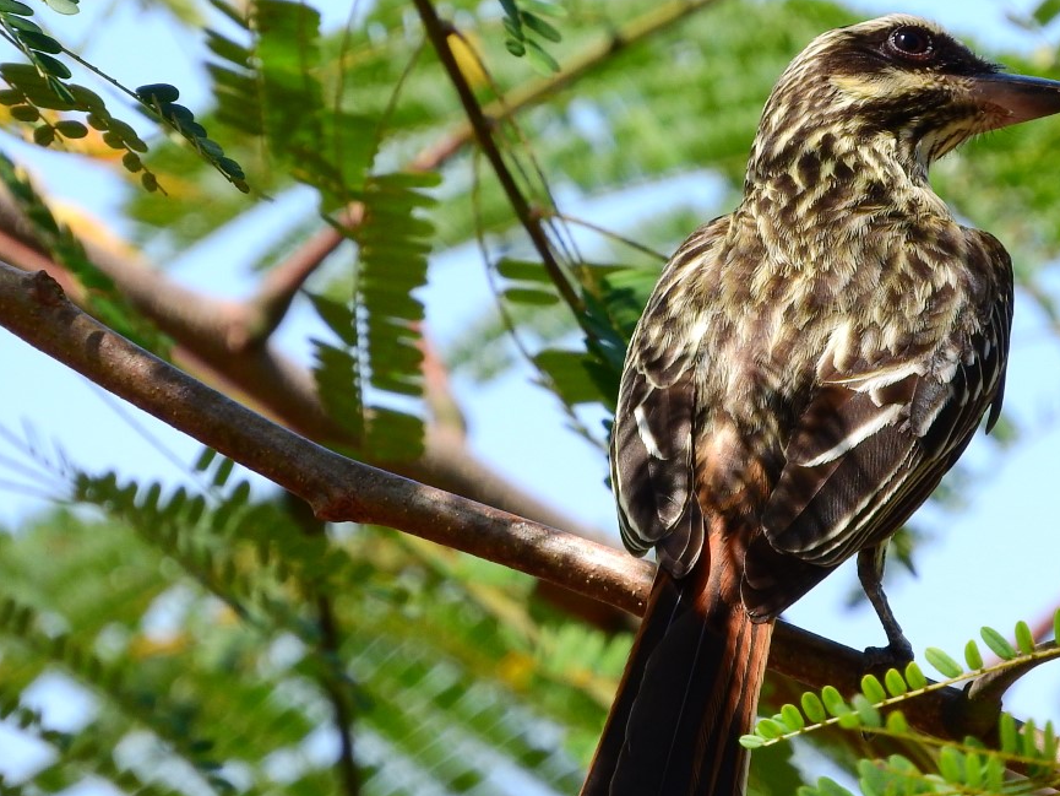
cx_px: 603
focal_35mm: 1498
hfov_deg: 1.3
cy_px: 404
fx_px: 45878
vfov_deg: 1.0
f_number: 5.6
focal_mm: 161.2
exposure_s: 1/250
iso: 125
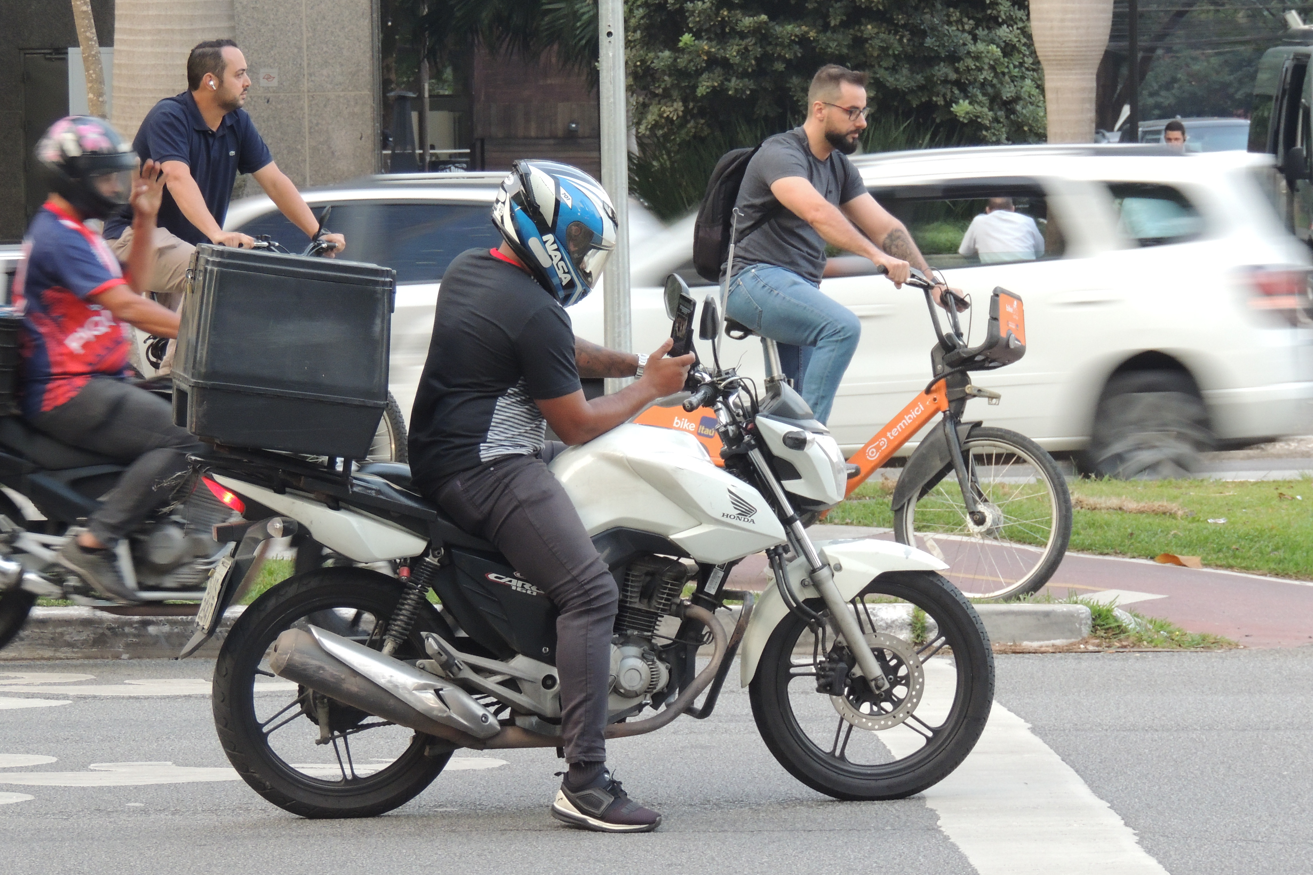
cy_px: 441
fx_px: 7039
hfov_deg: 10.7
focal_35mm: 193
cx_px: 655
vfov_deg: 7.1
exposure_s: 1/60
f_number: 4.6
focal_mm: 33
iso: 400
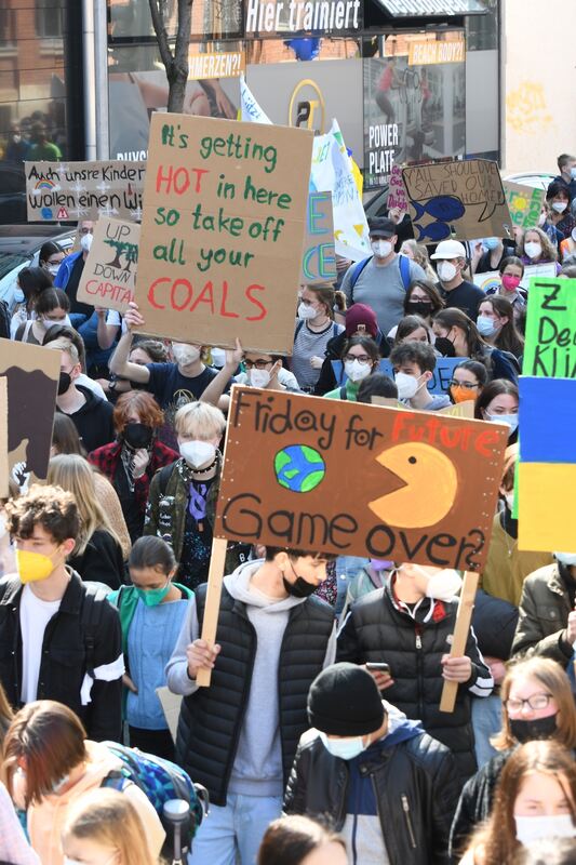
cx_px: 288
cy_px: 432
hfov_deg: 11.7
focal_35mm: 117
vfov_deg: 17.5
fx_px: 2809
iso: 200
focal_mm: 78
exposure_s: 1/80
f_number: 6.3
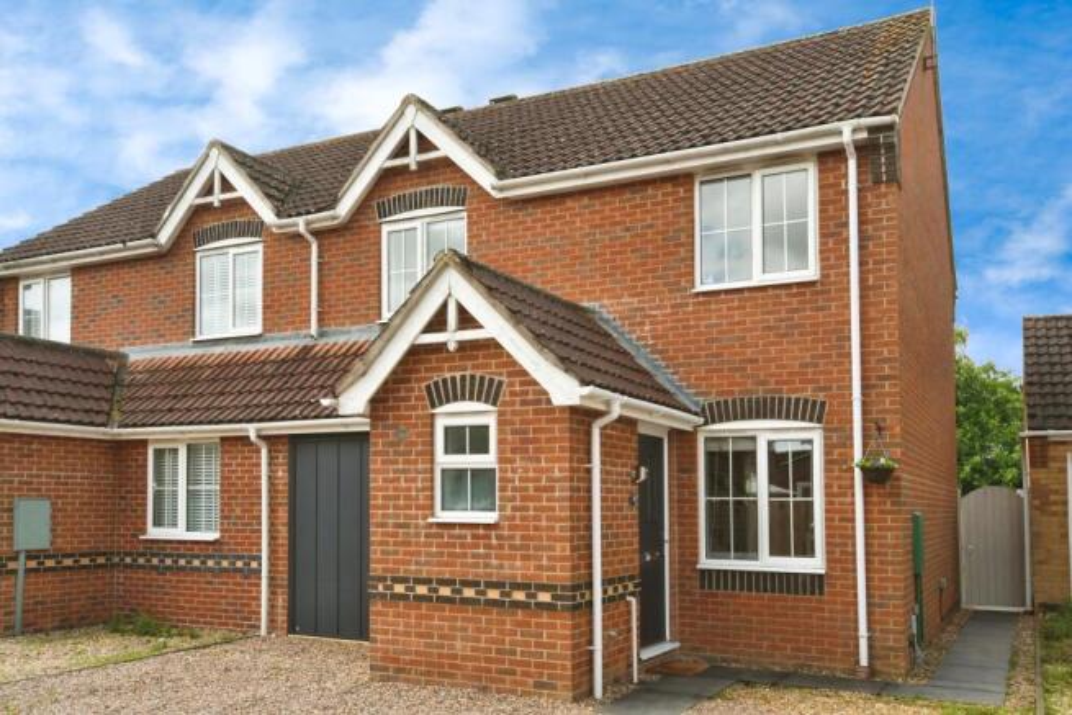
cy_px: 358
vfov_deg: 43.6
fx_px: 893
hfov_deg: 61.9
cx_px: 536
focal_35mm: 30
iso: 800
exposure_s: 1/250
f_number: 16
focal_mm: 20
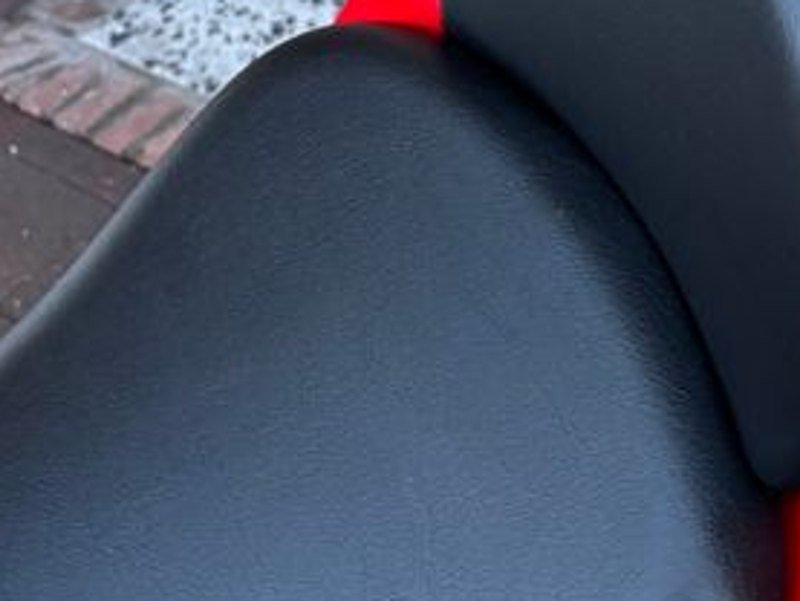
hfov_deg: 28.6
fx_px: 1387
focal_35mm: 60
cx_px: 921
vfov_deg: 24.0
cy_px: 107
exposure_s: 1/60
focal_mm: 5.96
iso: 200
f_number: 1.6
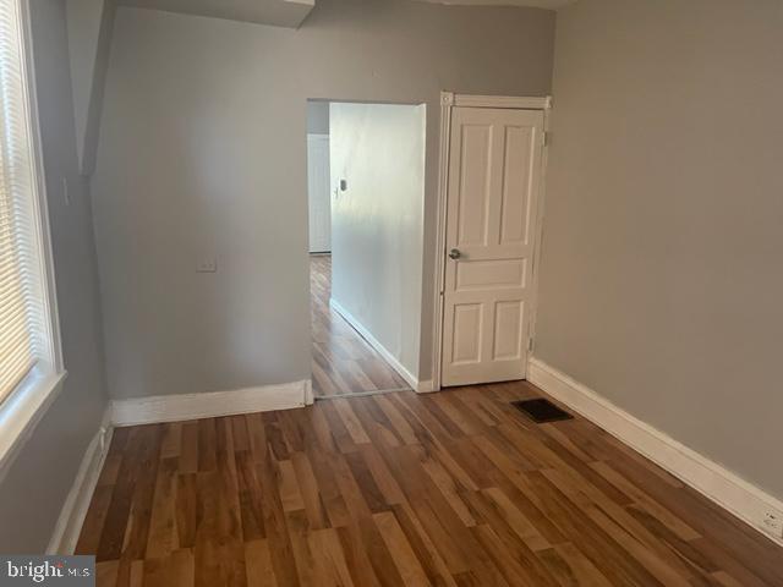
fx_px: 588
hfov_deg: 67.3
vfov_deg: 53.1
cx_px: 392
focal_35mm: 26
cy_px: 294
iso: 400
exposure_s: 1/60
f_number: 1.6
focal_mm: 5.1
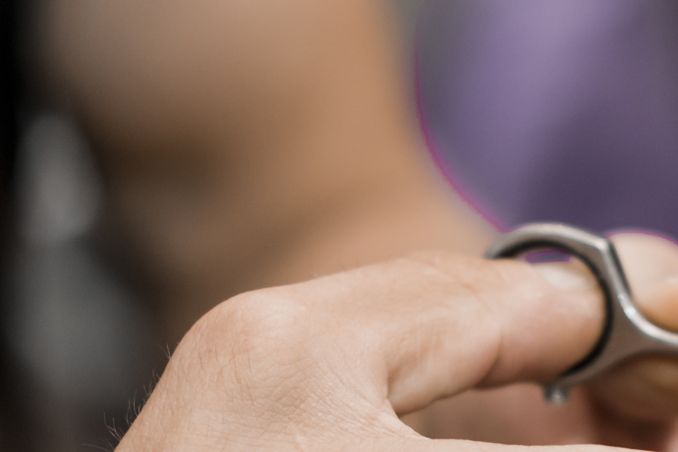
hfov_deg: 11.1
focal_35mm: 184
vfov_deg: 7.4
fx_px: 3466
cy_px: 418
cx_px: 604
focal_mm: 50
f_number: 2.5
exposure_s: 1/80
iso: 500
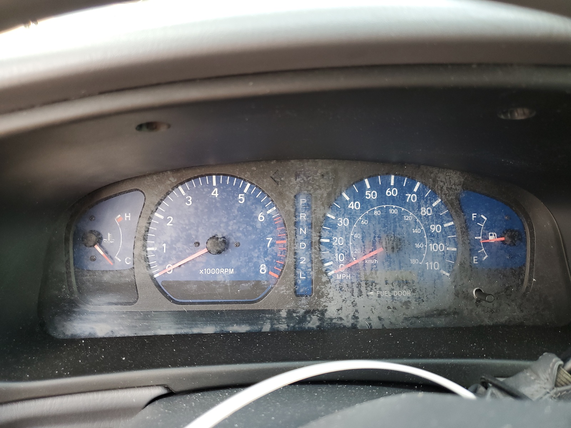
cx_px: 286
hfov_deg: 67.3
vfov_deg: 53.1
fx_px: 429
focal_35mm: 26
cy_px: 214
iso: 61
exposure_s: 1/120
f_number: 1.5
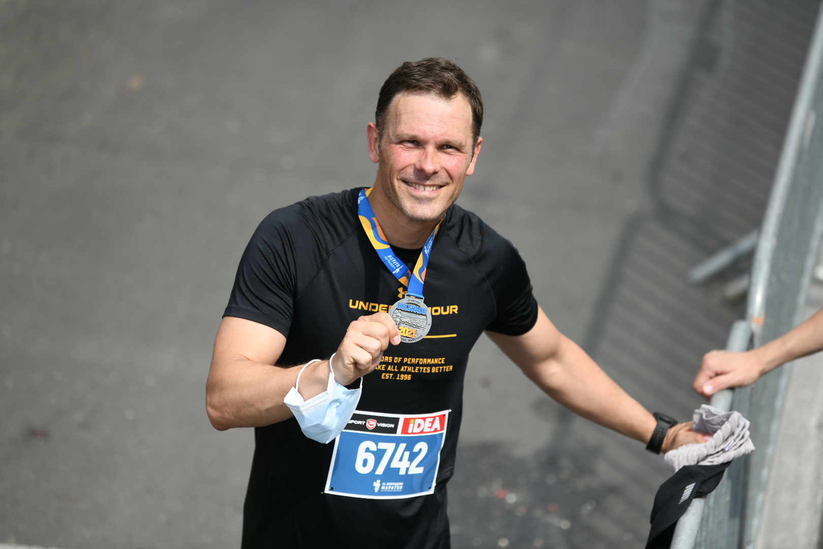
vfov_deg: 8.1
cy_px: 274
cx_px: 412
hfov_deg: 12.1
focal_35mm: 170
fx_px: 3886
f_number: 3.2
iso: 400
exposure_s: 1/5000
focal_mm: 170
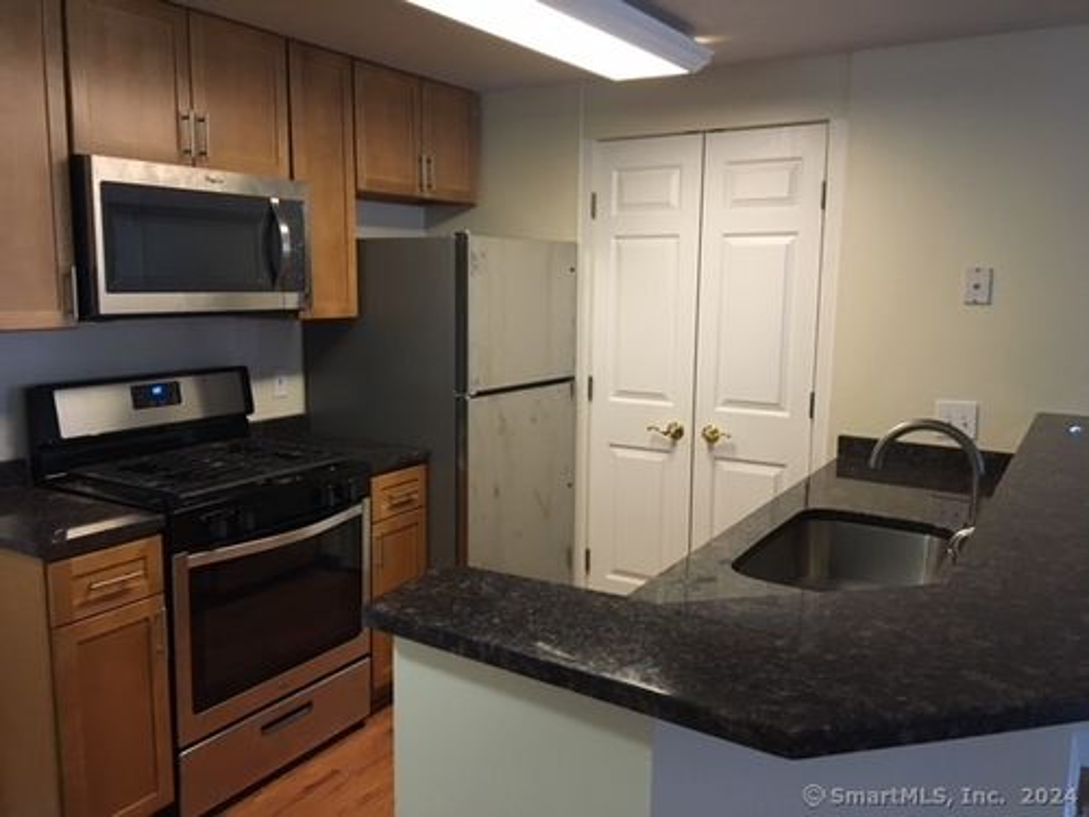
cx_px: 544
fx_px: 912
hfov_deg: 61.7
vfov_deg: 48.2
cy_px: 408
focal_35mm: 29
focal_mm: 4.15
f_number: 2.2
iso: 200
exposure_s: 1/30
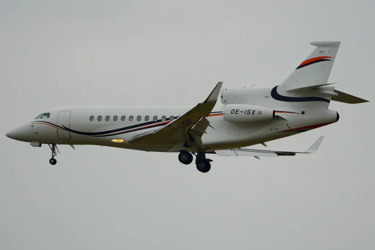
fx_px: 4165
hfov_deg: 5.2
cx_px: 188
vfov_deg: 3.4
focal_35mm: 400
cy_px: 125
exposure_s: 1/400
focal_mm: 400
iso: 125
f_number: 5.6
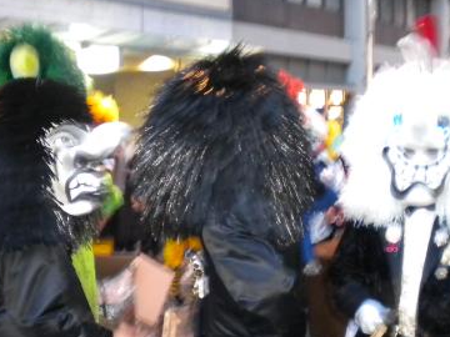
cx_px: 174
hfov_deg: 27.7
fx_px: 910
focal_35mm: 70
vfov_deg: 21.0
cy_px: 202
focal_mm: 6.3
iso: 400
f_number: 3.1
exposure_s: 1/5.1
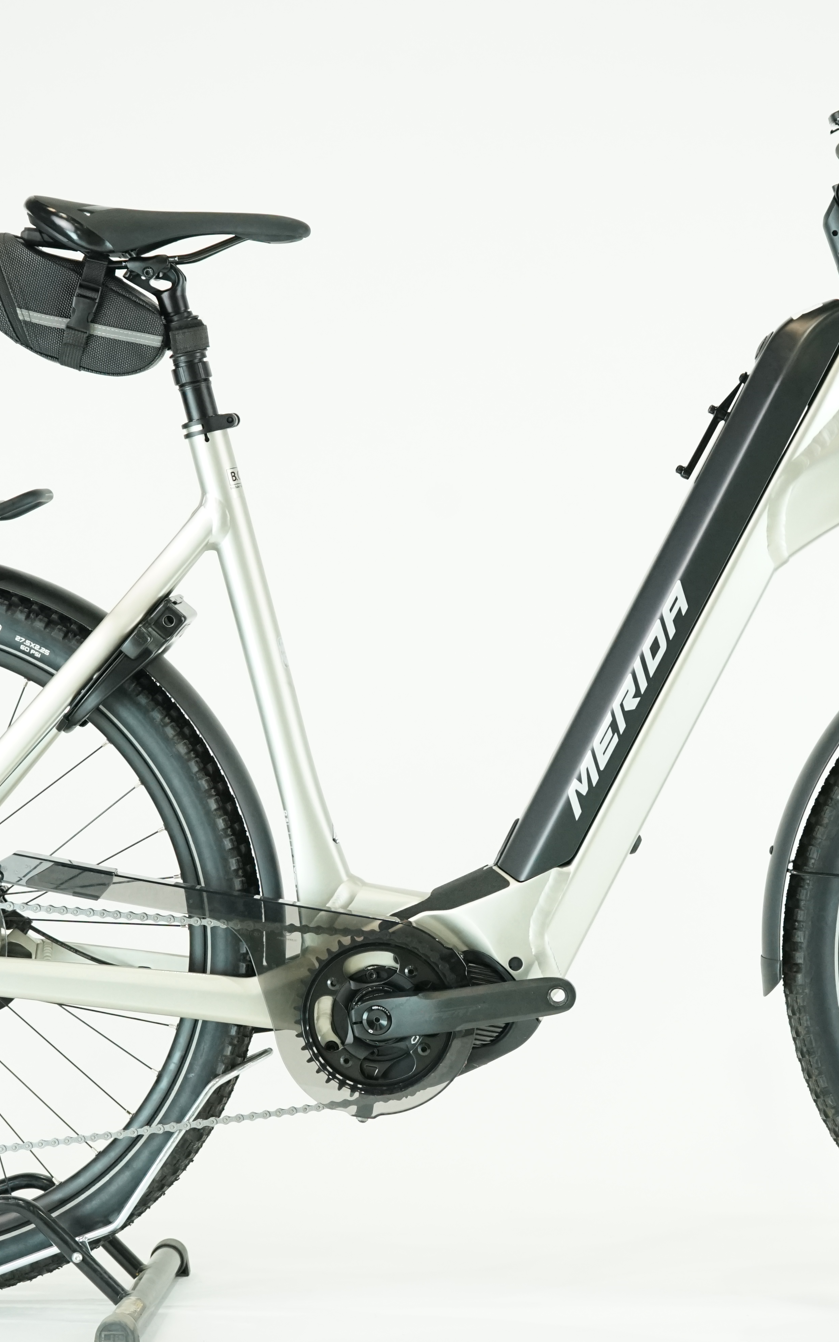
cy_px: 672
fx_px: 3219
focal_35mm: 88
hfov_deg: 14.8
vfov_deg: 23.6
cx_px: 532
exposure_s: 1/200
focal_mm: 57
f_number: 5
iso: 2000
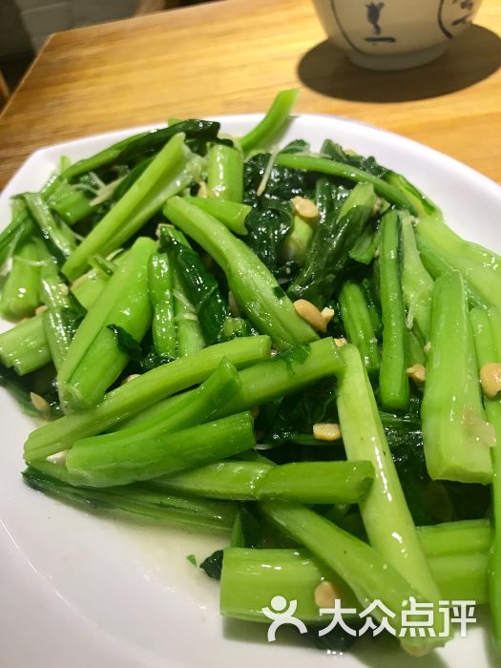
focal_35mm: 28
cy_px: 334
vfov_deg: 63.4
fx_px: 540
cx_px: 250
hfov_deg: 49.7
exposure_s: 1/33
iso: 32
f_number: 1.8
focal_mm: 3.99
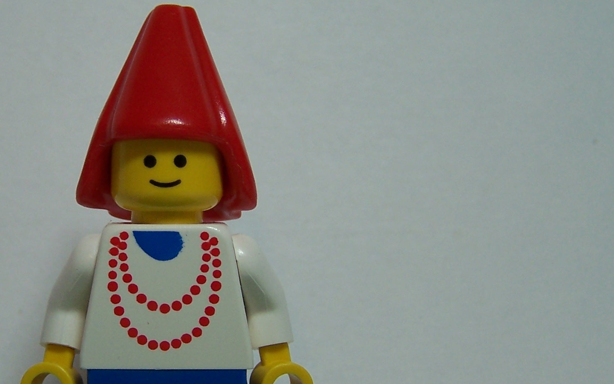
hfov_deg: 28.3
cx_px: 183
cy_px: 225
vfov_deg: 18.1
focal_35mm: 72
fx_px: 1205
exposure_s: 1/90
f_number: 2.8
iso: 80
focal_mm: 6.3
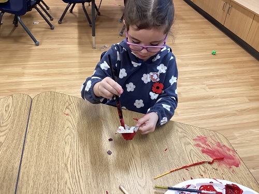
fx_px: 232
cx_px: 130
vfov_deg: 45.4
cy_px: 97
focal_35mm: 31
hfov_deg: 58.4
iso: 125
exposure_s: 1/50
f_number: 2.4
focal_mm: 3.3
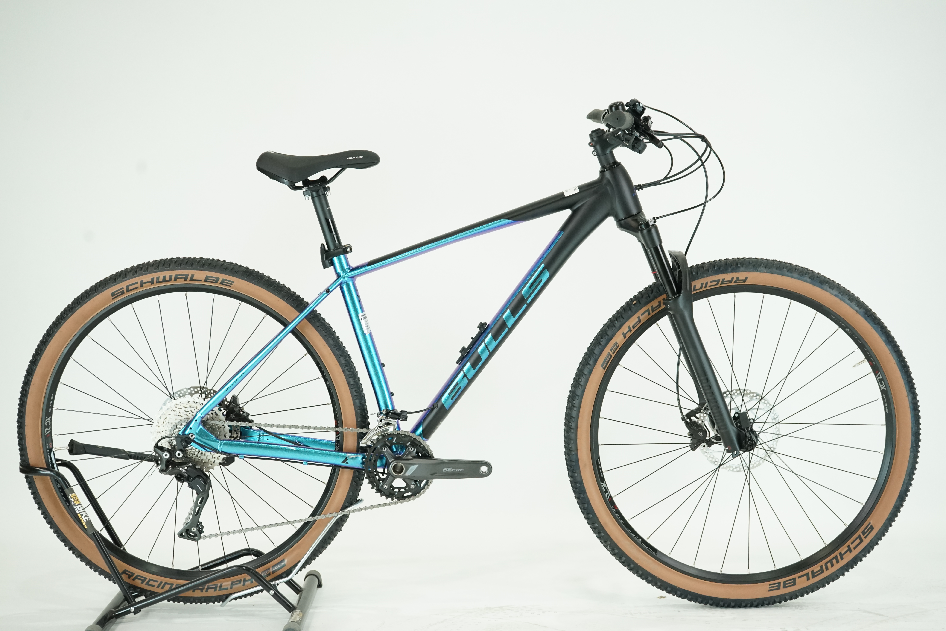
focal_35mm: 55
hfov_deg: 36.2
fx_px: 1445
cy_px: 316
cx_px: 473
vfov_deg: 24.6
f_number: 6.3
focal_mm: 55
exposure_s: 1/200
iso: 2500
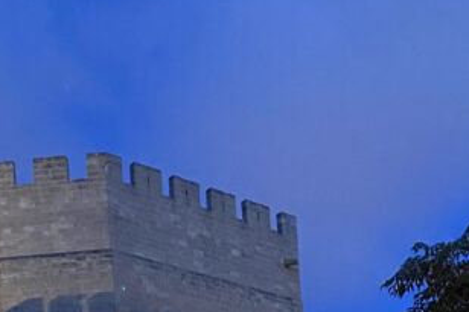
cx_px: 291
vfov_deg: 12.8
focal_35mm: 90
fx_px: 1172
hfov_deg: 22.6
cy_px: 665
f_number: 1.8
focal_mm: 4.25
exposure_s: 1/25
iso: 640
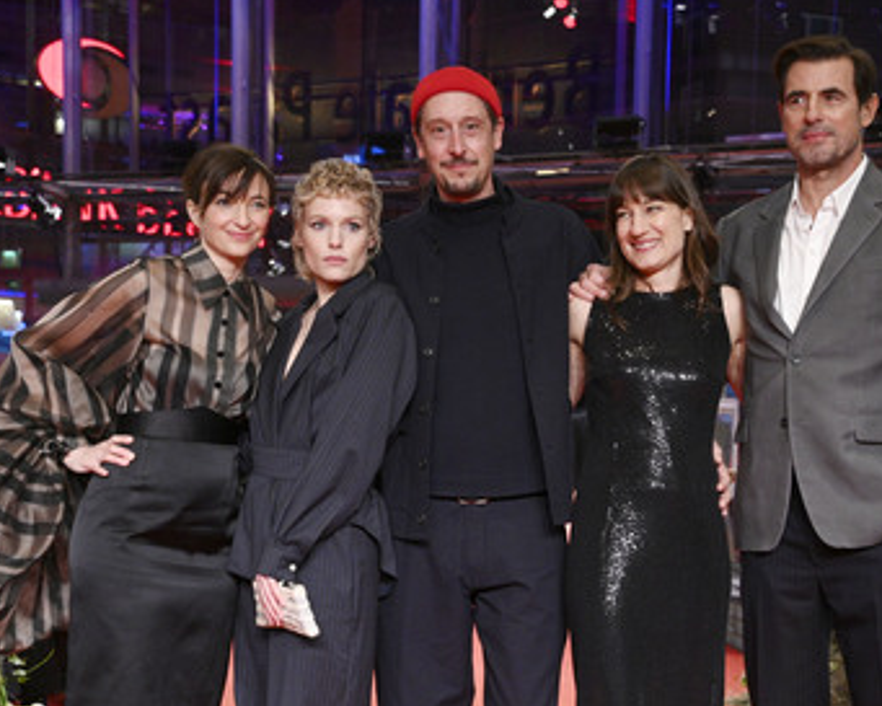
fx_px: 1880
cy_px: 375
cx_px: 506
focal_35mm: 72
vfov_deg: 21.3
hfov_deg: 26.4
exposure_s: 1/200
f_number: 5.6
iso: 5000
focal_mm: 58
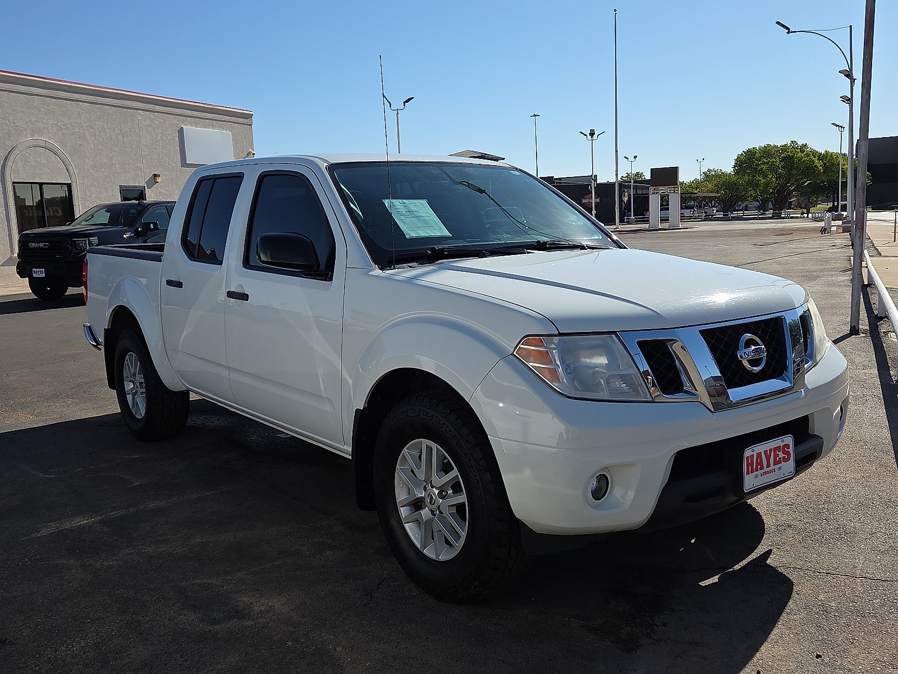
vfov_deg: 44.2
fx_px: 830
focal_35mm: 32
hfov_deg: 56.8
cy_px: 337
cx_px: 449
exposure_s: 1/10000
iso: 78
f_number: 1.8
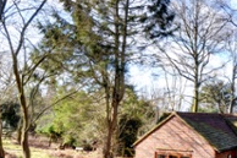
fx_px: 304
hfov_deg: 38.7
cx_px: 226
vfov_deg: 29.1
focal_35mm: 46
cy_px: 69
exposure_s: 1/500
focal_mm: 13
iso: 400
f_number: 9
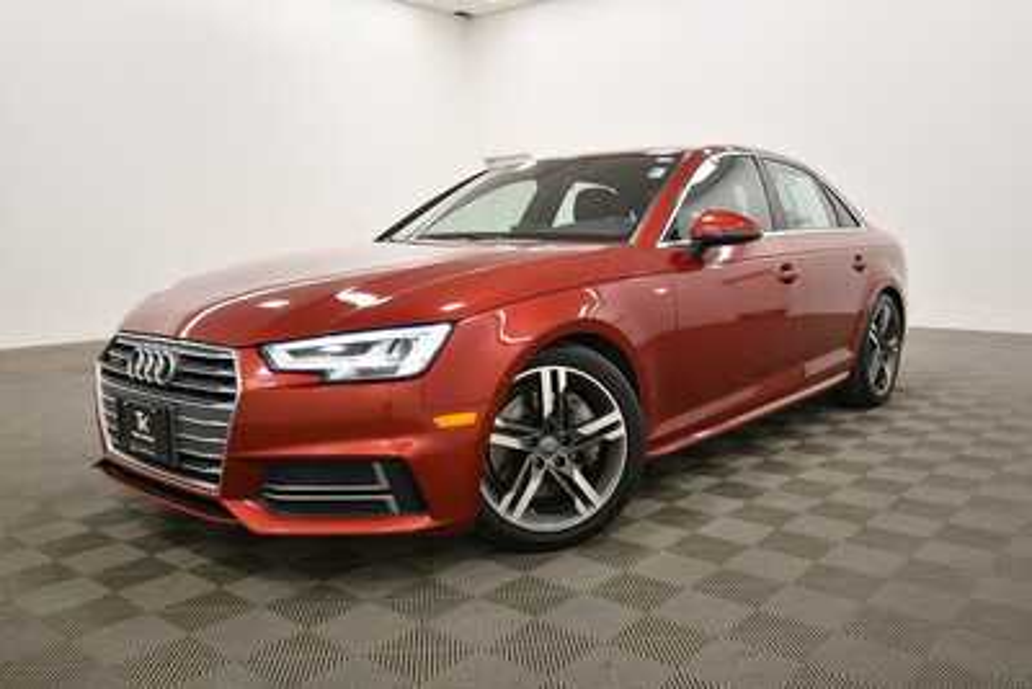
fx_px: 860
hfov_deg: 61.9
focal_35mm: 30
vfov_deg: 43.6
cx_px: 516
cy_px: 344
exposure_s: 1/125
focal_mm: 20
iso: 800
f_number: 5.6
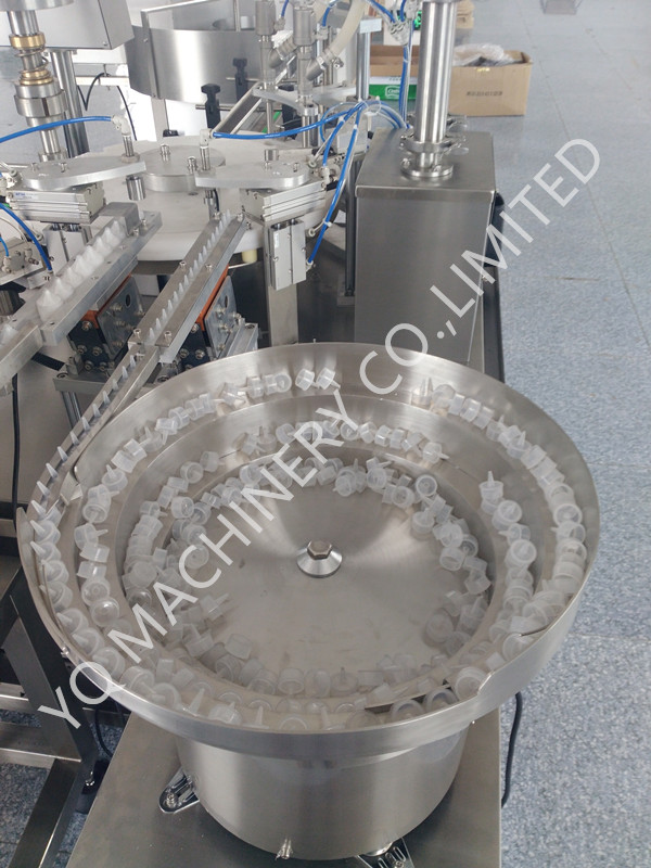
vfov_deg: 65.3
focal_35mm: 27
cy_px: 434
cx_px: 326
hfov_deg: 51.4
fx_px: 677
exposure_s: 1/33
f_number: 2
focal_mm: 3.79
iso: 132
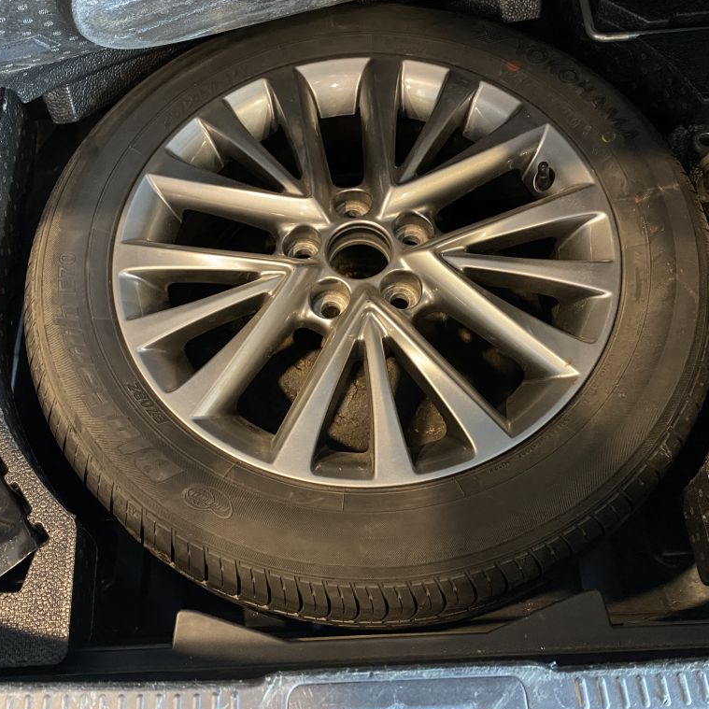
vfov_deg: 52.5
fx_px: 718
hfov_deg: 52.4
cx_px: 306
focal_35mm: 31
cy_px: 357
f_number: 1.8
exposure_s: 1/25
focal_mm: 4.25
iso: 500
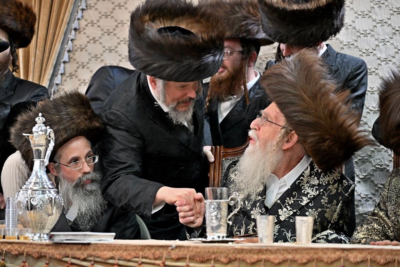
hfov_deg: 22.6
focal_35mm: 90
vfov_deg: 15.2
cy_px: 134
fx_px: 1000
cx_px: 200
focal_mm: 90
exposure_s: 1/160
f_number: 4
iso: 1600
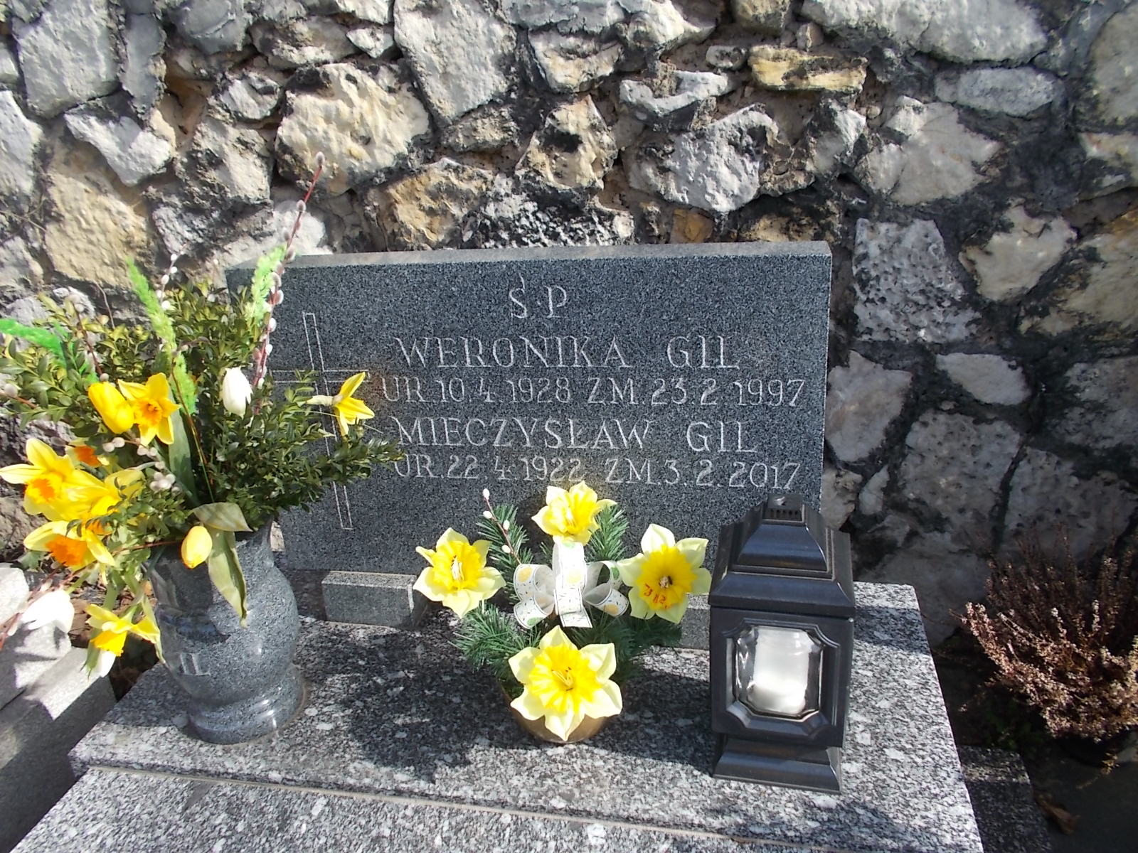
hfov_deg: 67.3
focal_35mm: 26
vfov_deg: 53.1
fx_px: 855
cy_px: 426
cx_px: 569
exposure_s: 1/400
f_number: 3.2
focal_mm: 4.6
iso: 80
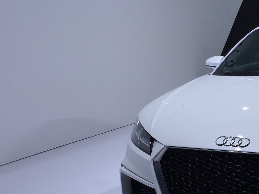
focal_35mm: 74
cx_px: 264
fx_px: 554
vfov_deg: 19.6
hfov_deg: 25.0
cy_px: 162
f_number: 2.2
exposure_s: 1/1026
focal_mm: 4.12
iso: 32
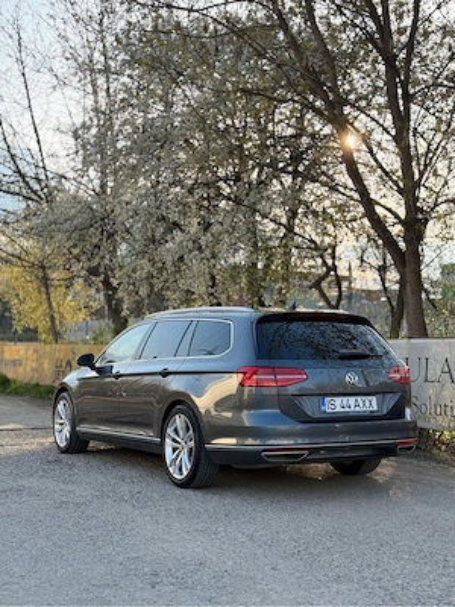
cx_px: 228
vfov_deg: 39.7
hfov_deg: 30.3
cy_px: 304
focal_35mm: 48
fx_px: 841
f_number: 1.78
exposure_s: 1/1353
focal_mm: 6.76
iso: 80
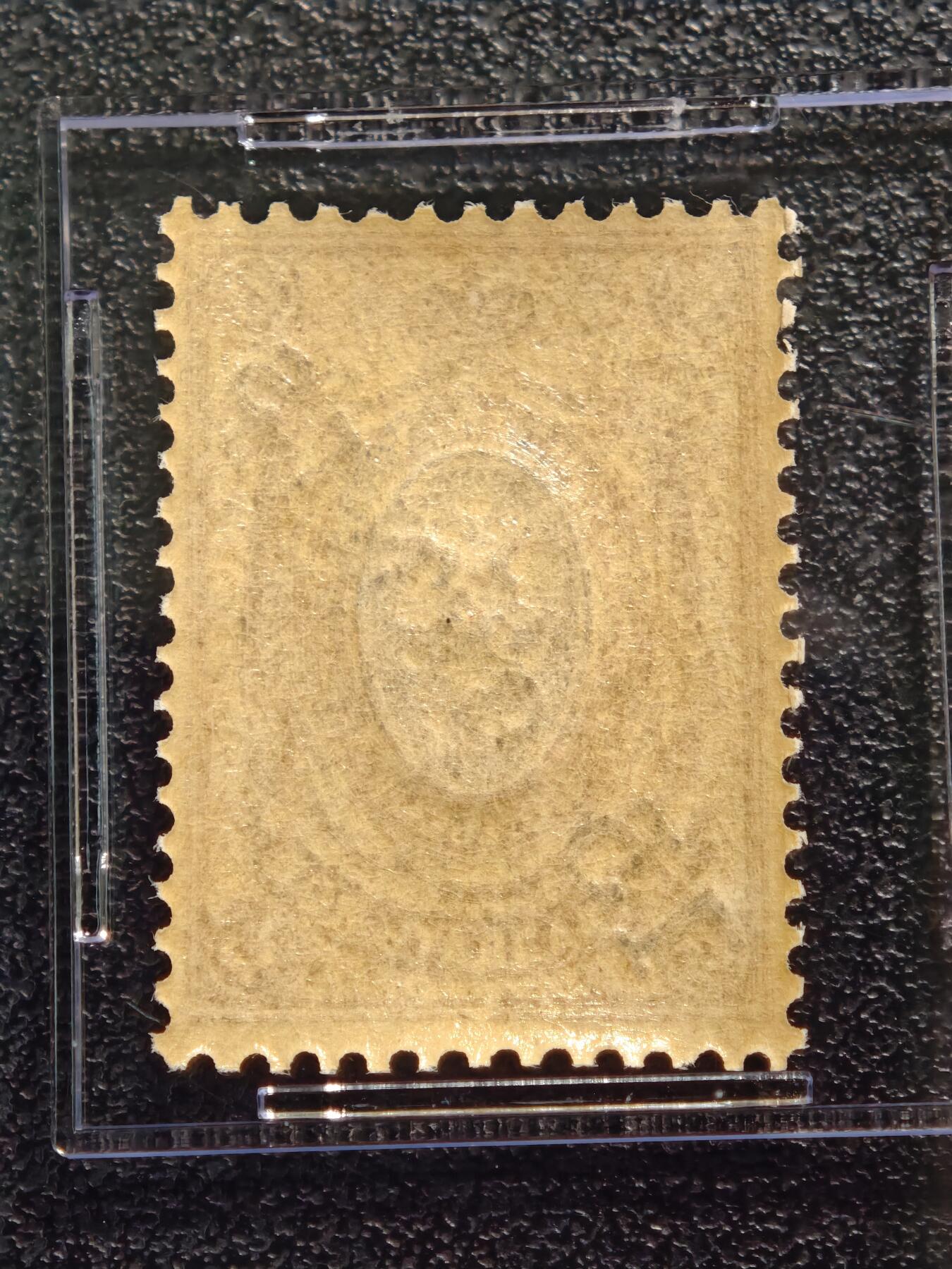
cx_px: 476
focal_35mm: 120
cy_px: 634
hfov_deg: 12.3
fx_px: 4400
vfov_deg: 16.4
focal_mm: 9
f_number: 2
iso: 1250
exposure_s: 1/120
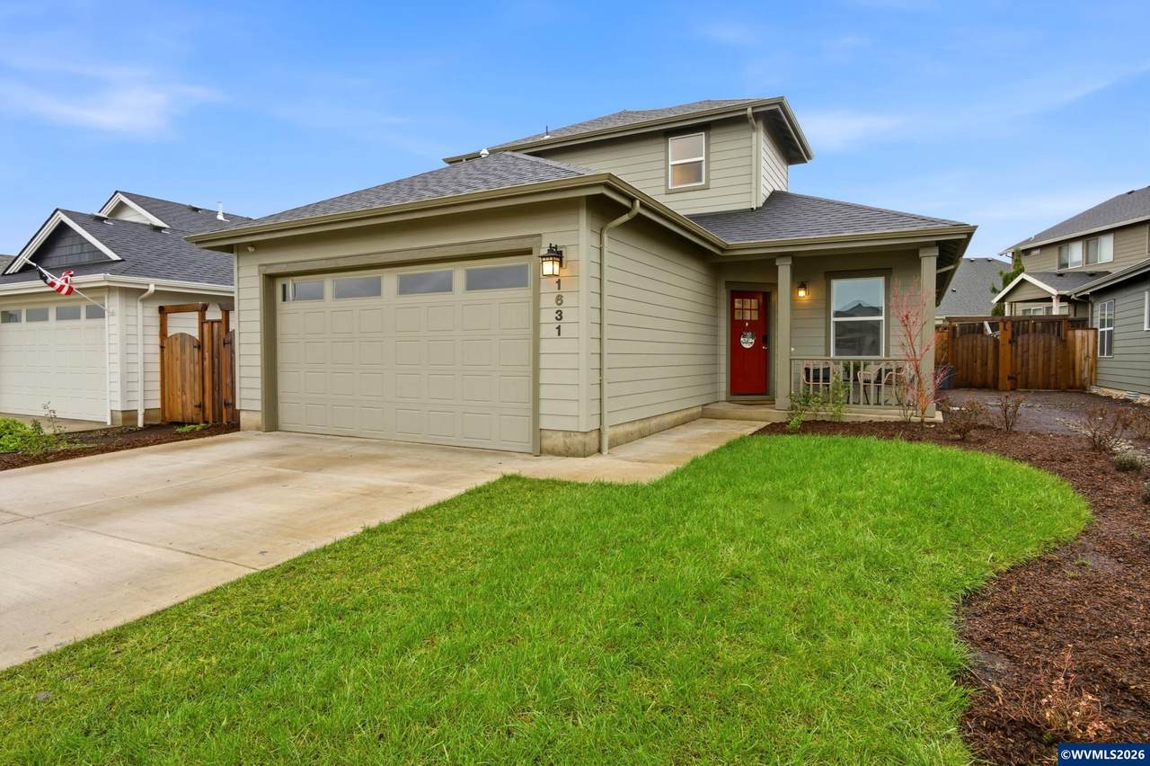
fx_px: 607
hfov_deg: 86.9
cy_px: 383
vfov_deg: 64.5
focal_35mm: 19
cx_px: 575
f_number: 8
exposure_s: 1/500
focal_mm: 13
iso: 250
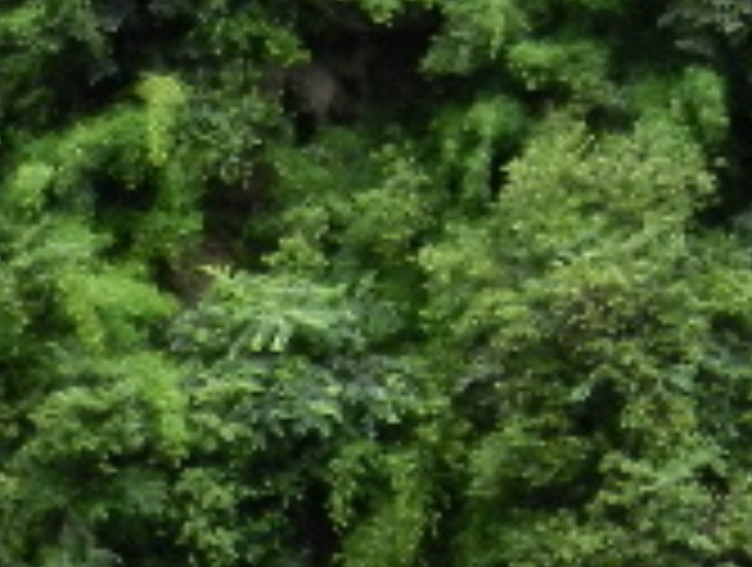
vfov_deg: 6.6
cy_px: 1264
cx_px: 572
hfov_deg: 9.2
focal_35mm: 215
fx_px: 4681
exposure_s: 1/40
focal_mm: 8.2
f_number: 4.2
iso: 400
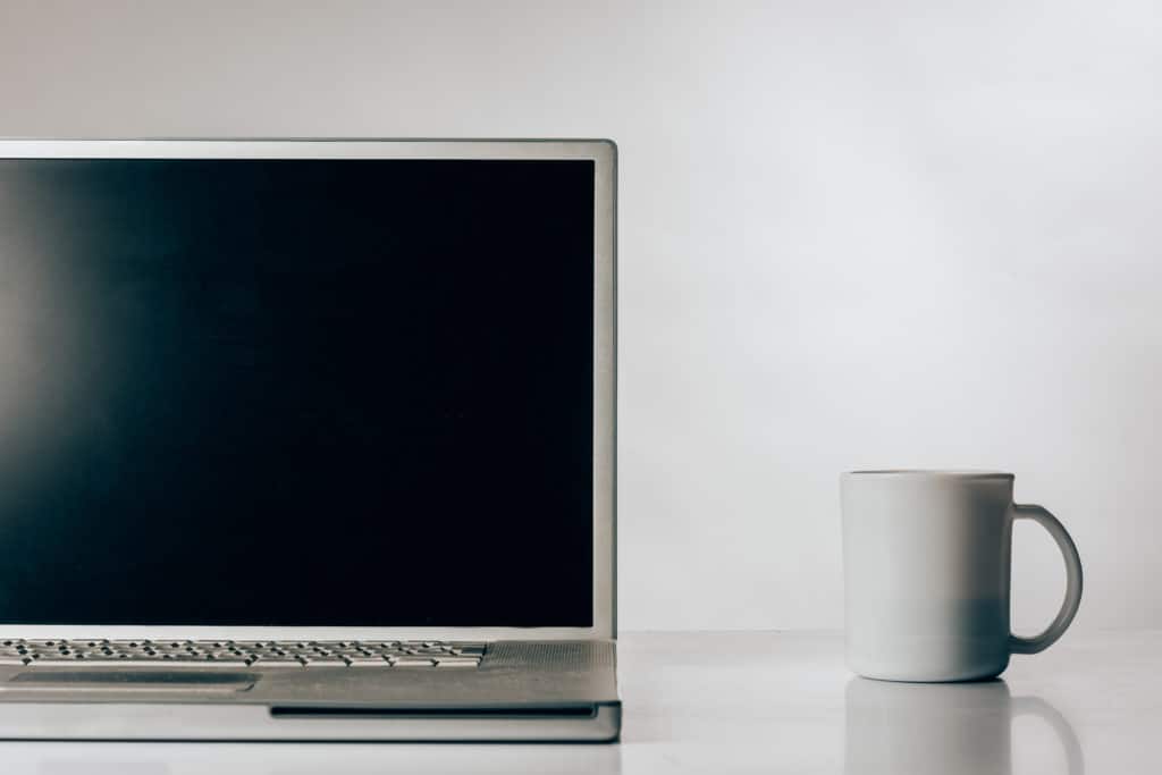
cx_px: 581
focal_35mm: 85
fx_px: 2744
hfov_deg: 23.9
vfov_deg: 16.1
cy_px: 388
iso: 80
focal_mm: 85
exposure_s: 1/160
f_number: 9
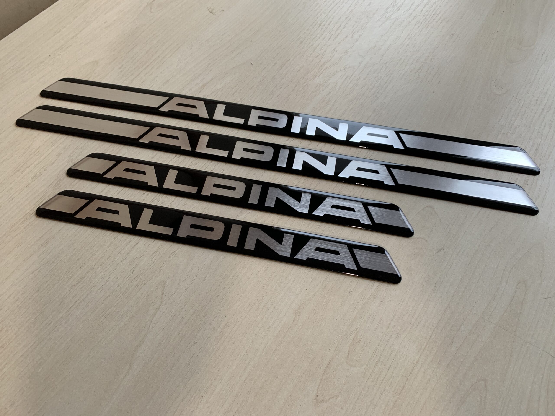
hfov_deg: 67.3
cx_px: 278
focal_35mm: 26
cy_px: 208
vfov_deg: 53.1
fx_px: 417
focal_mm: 4.25
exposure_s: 1/64
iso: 100
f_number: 1.8
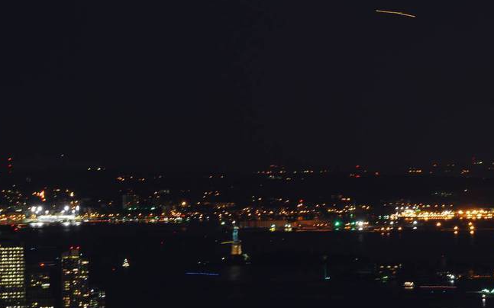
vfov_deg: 4.0
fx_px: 4455
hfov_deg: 6.3
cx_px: 257
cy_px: 161
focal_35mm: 331
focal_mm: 200
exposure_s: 25
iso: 280
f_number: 14
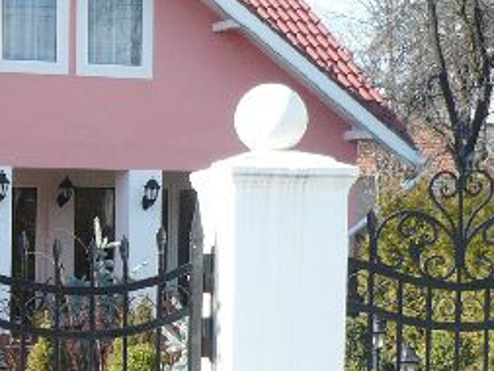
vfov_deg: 12.3
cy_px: 316
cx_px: -150
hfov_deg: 15.6
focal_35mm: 120
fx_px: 1713
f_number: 2.8
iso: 100
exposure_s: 1/400
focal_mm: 5.8
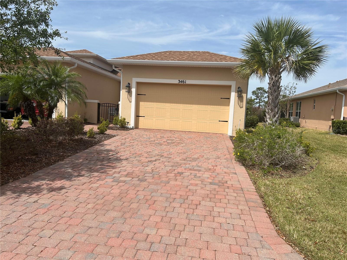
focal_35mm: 26
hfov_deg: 67.3
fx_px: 261
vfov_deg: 53.1
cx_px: 174
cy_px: 130
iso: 50
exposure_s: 1/6579
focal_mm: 5.7
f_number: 1.5
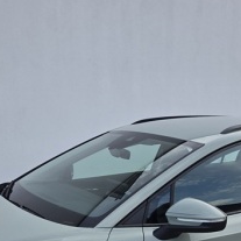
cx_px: 148
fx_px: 465
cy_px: 232
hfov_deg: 29.0
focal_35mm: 59
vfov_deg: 27.6
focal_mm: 5.4
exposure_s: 1/2404
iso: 80
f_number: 1.8
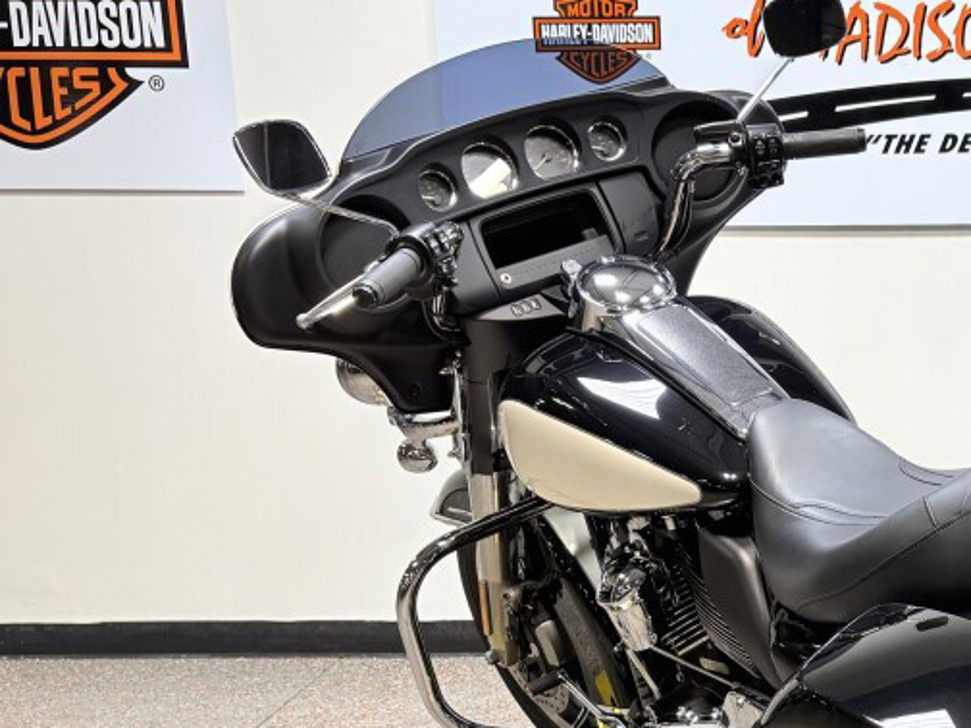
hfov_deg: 33.0
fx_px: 1543
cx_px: 893
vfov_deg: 26.1
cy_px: 578
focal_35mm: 55
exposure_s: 1/120
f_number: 1.6
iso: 50
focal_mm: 5.96
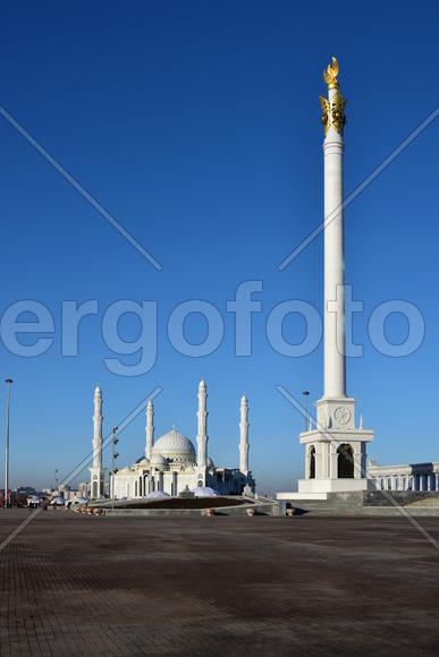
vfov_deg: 49.5
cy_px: 328
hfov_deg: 34.2
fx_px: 713
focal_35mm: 39
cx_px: 220
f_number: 10
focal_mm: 26
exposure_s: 1/400
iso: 100
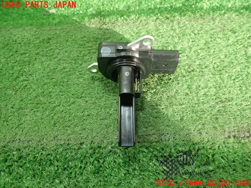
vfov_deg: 46.8
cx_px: 126
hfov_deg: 60.0
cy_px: 94
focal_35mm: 30
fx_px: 218
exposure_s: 1/125
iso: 250
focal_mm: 5.5
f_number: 2.3
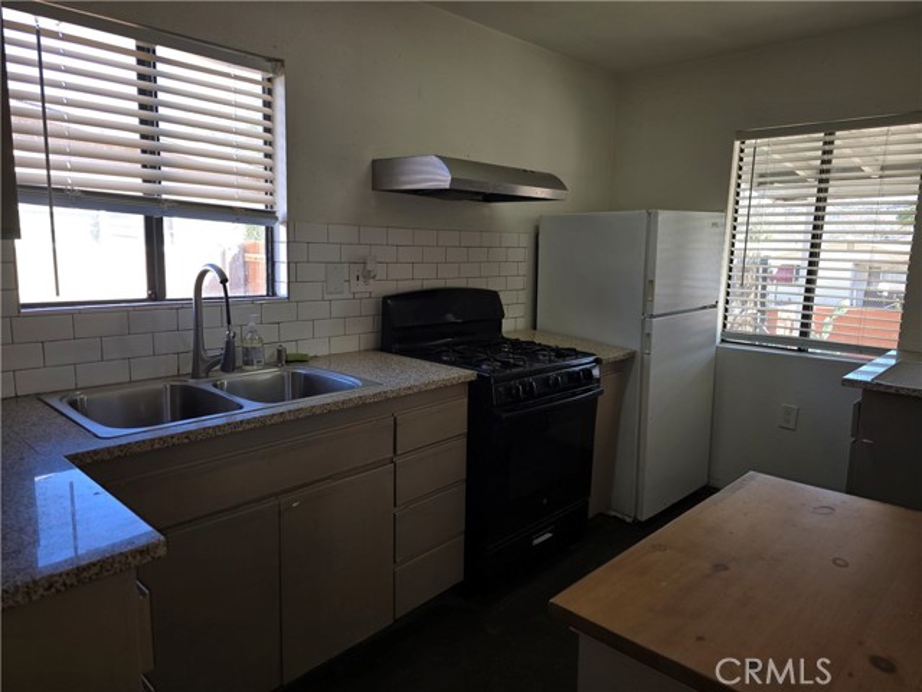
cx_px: 461
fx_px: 613
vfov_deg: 58.9
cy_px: 346
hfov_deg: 73.9
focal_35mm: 23
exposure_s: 1/60
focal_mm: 6.3
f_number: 1.7
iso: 20
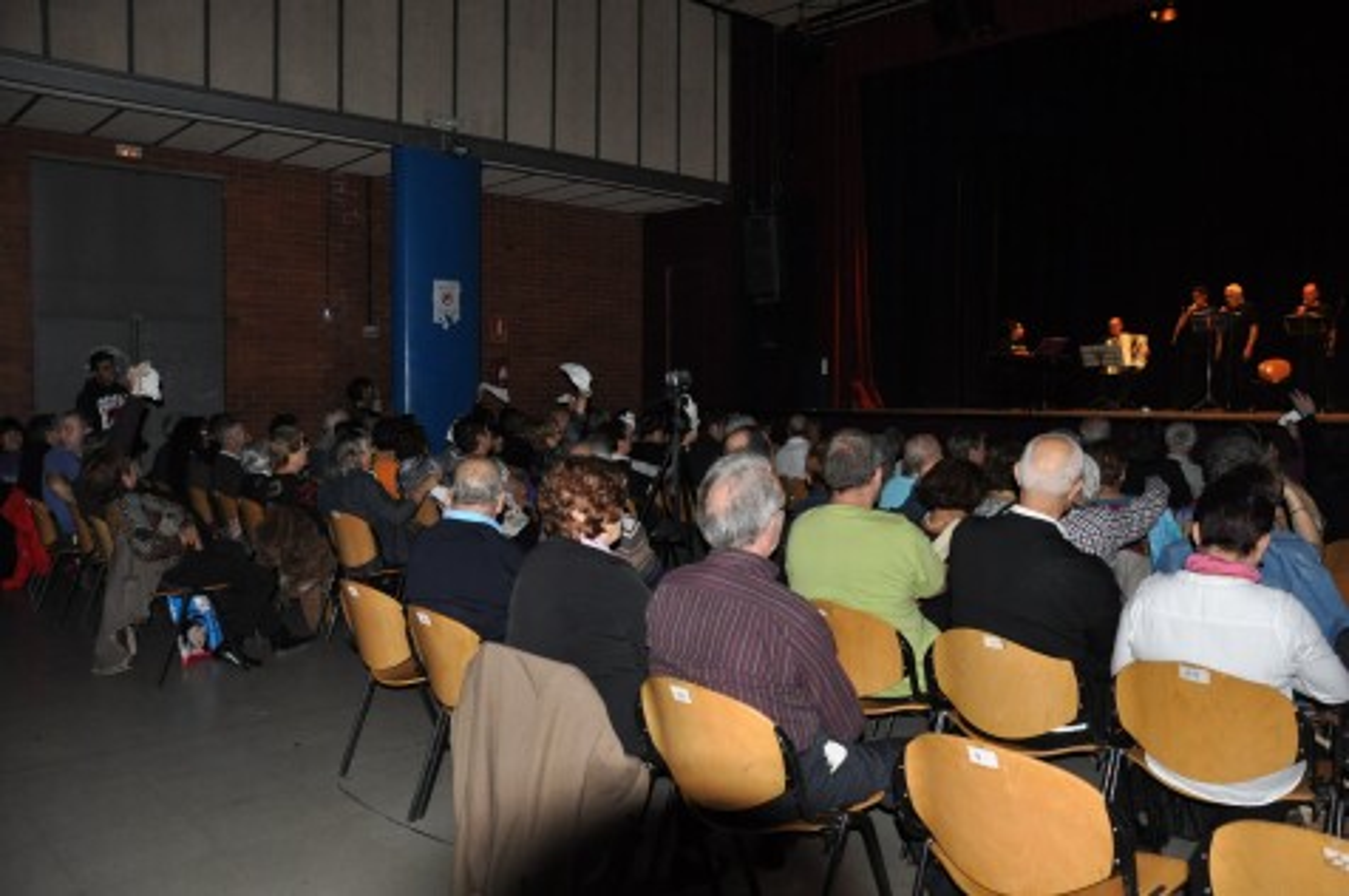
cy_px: 448
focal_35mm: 27
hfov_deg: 67.5
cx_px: 674
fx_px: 1010
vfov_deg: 47.8
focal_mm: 18
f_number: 3.5
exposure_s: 1/60
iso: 800
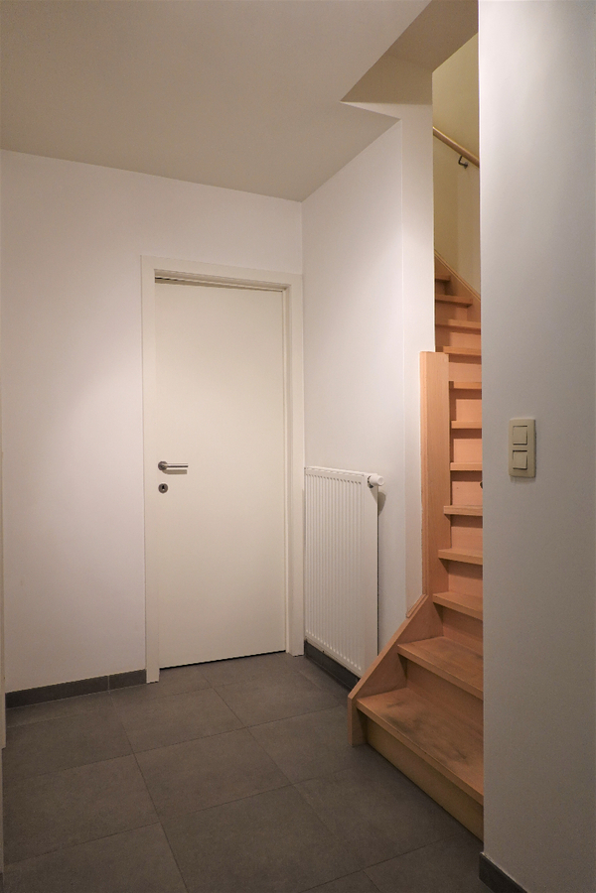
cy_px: 446
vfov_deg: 73.7
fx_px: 596
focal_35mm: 24
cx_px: 298
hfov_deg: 53.1
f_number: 2.8
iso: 250
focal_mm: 9
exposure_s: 1/30
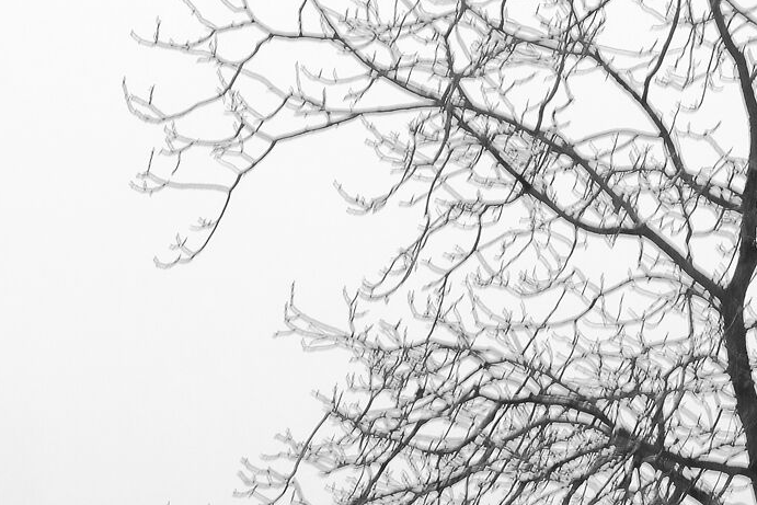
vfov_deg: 7.5
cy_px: 156
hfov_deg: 11.2
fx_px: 3870
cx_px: 390
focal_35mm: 184
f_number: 11
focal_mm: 35
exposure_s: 1/8
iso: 400
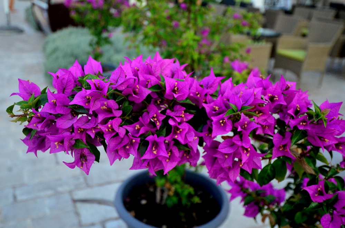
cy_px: 114
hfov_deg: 53.2
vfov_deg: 36.7
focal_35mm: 36
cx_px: 172
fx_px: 344
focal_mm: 24
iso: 3200
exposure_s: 1/2000
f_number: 4
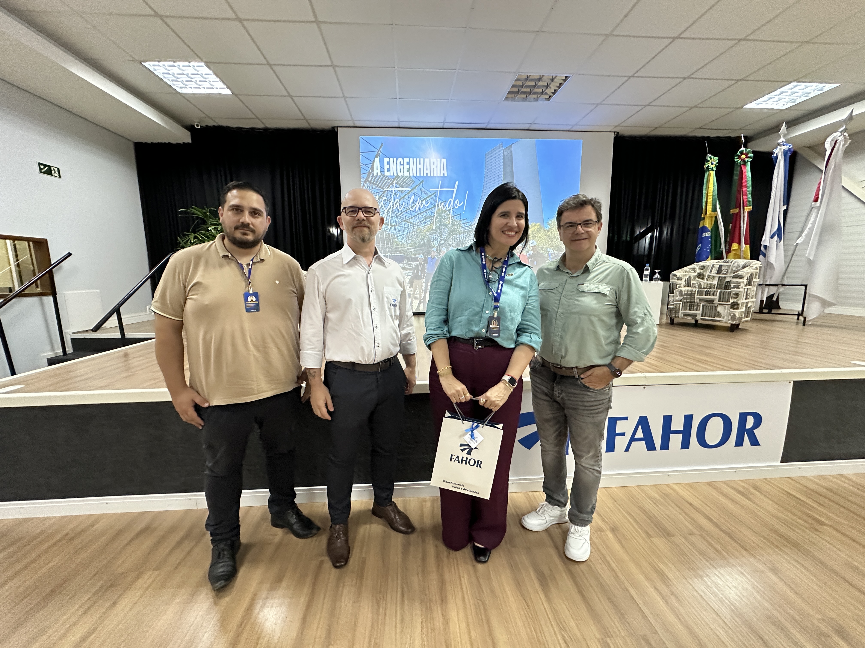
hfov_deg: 102.1
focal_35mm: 14
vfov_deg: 85.7
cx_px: 432
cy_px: 324
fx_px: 350
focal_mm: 2.22
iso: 500
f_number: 2.2
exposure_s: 1/60
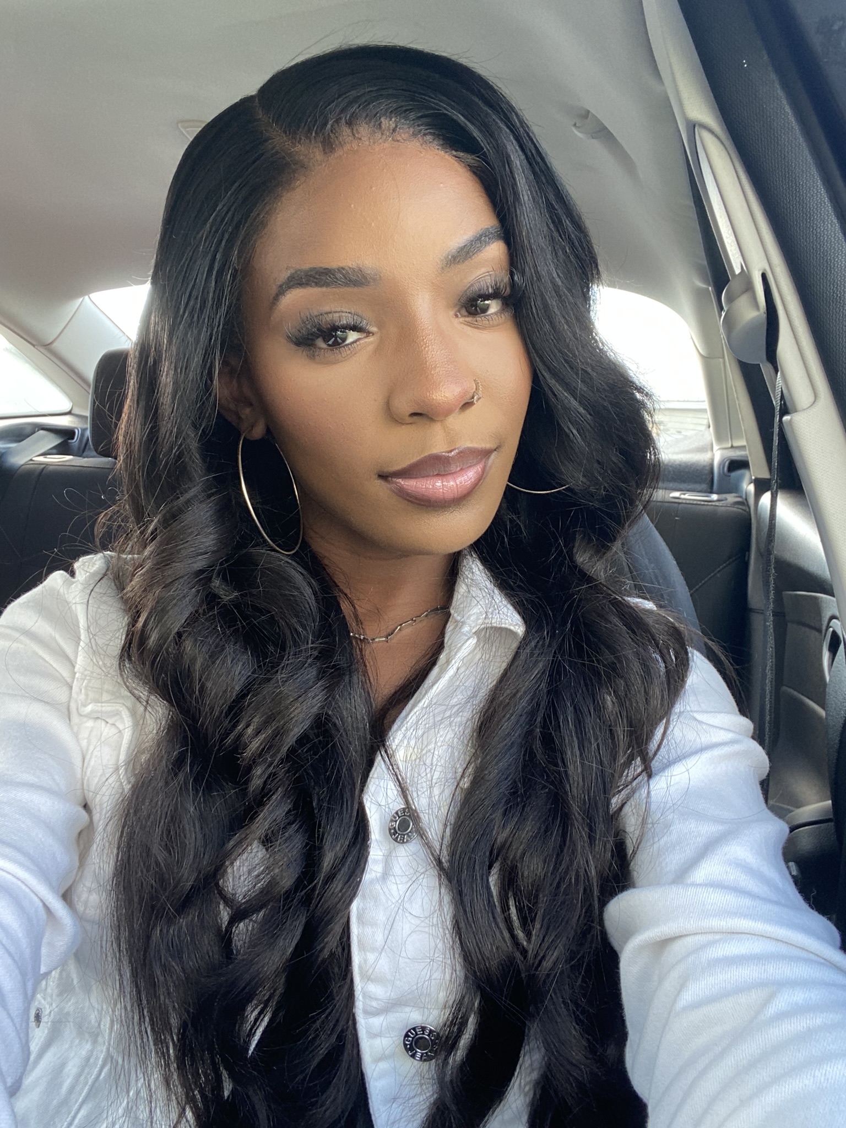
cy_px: 564
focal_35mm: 30
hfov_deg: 46.8
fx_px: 978
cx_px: 423
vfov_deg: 60.0
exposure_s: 1/71
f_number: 2.2
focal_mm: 2.71
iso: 100
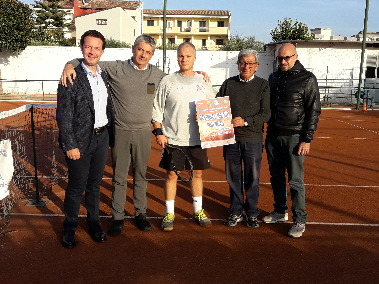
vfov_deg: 49.7
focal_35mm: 28
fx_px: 307
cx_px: 190
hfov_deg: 63.4
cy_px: 142
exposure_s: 1/849
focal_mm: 3.7
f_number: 1.9
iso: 40
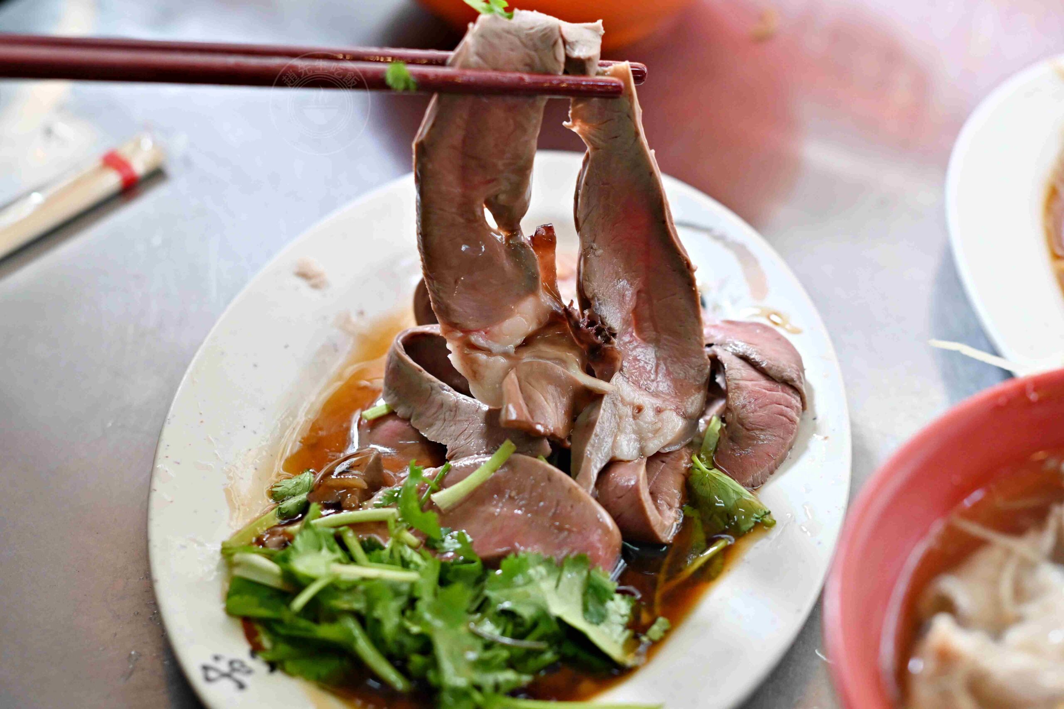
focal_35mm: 75
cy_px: 354
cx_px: 532
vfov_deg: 18.2
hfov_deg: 27.0
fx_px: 2217
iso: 560
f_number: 3.2
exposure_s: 1/200
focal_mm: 50
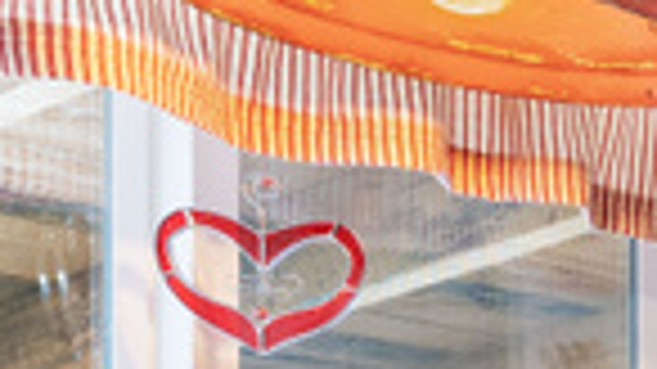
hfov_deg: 10.1
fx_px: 1794
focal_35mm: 103
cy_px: 853
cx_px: 2196
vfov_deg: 10.3
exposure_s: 1/2.5
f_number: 8
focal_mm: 14
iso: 400
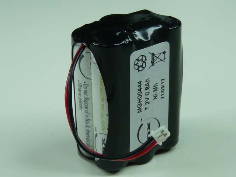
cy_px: 88
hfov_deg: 21.8
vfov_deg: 16.4
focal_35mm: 90
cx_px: 118
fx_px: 614
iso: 100
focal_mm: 9
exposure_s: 1/80
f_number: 3.2
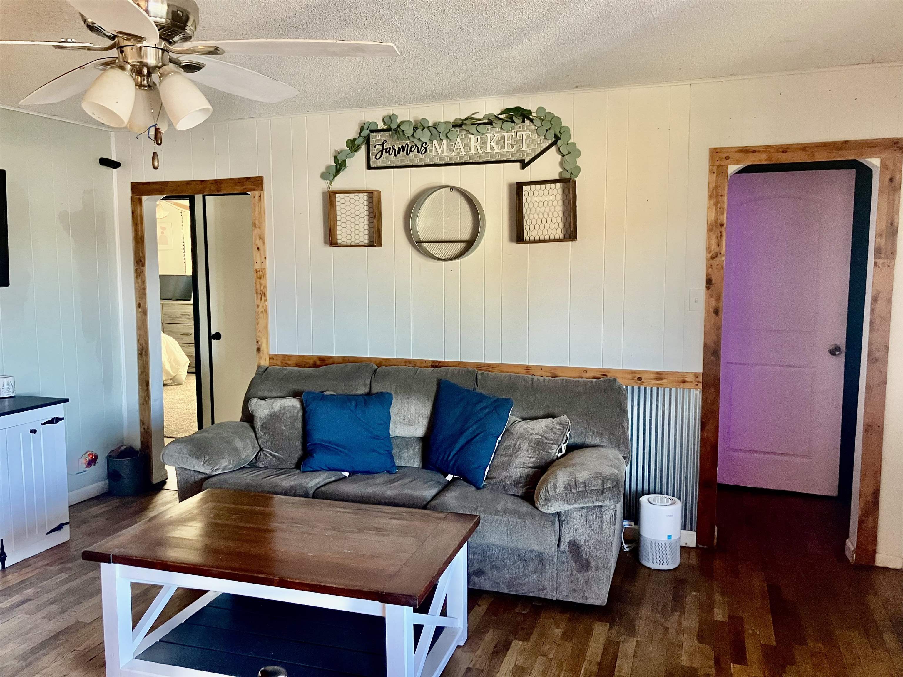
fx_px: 730
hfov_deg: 63.4
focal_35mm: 28
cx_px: 452
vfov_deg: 49.7
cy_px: 338
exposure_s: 1/40
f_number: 1.8
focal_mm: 3.99
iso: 320
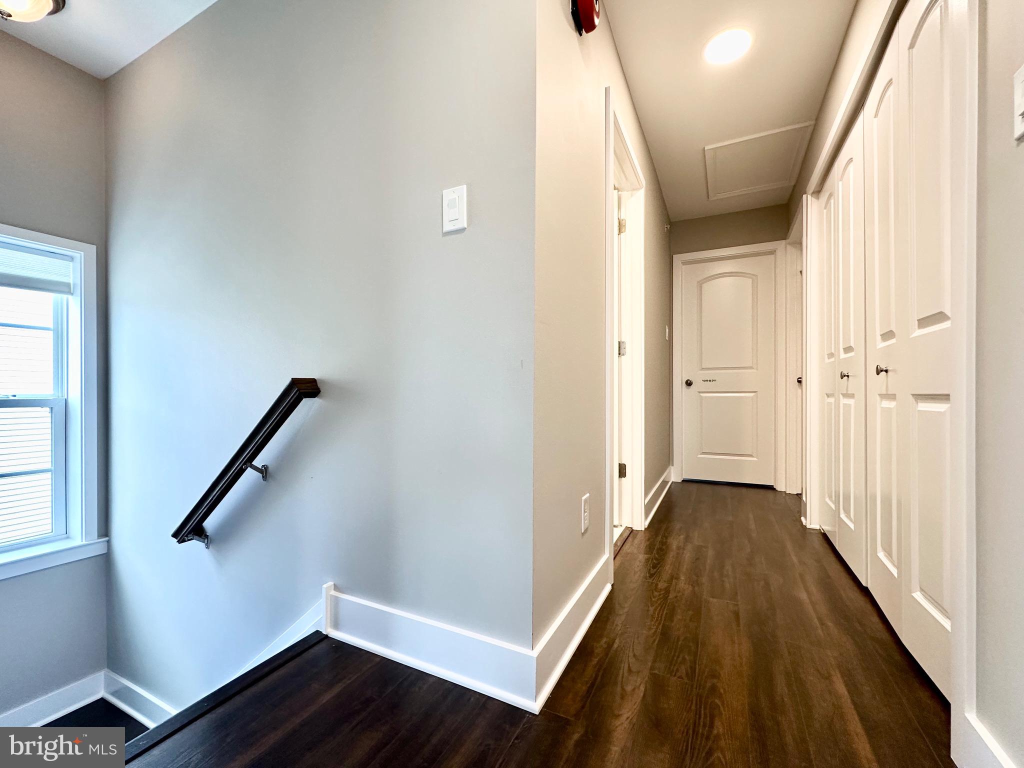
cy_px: 384
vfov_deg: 85.7
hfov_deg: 102.1
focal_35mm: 14
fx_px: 414
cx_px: 512
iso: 200
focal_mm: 2.22
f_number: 2.2
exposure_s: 1/120
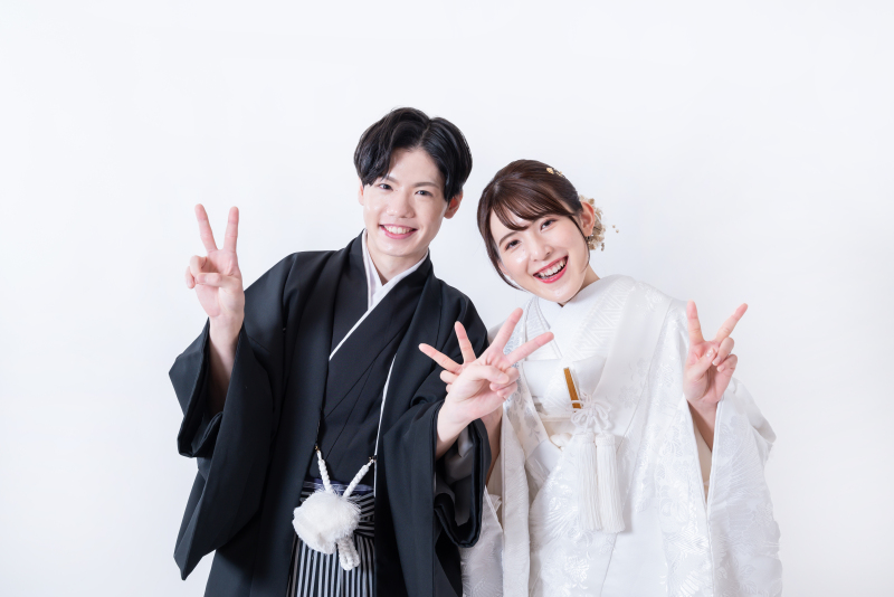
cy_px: 298
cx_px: 447
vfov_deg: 31.9
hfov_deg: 46.4
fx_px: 1043
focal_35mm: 42
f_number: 4
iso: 320
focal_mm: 42
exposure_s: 1/125
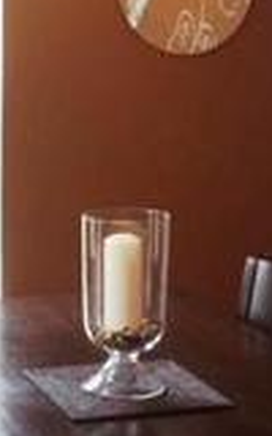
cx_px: 71
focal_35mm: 119
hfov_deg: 11.0
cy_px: 144
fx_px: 1411
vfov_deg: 17.5
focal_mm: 4.28
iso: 80
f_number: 2.4
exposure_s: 1/20
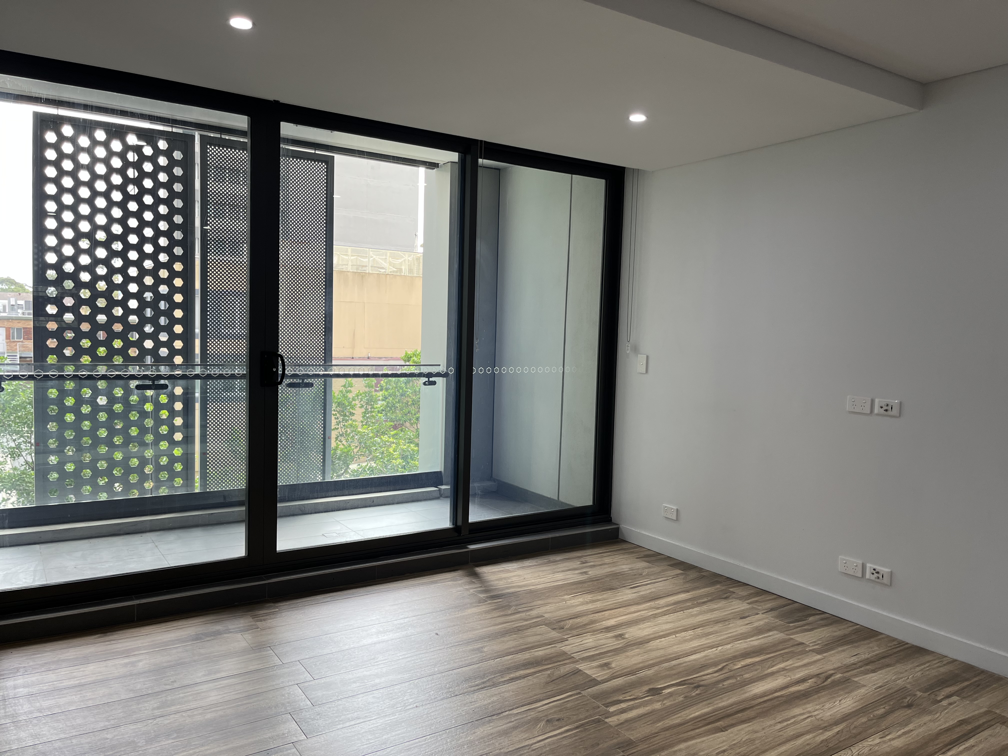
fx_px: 757
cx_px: 504
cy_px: 378
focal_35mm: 26
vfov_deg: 53.1
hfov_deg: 67.3
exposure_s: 1/100
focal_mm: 5.1
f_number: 1.6
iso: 50
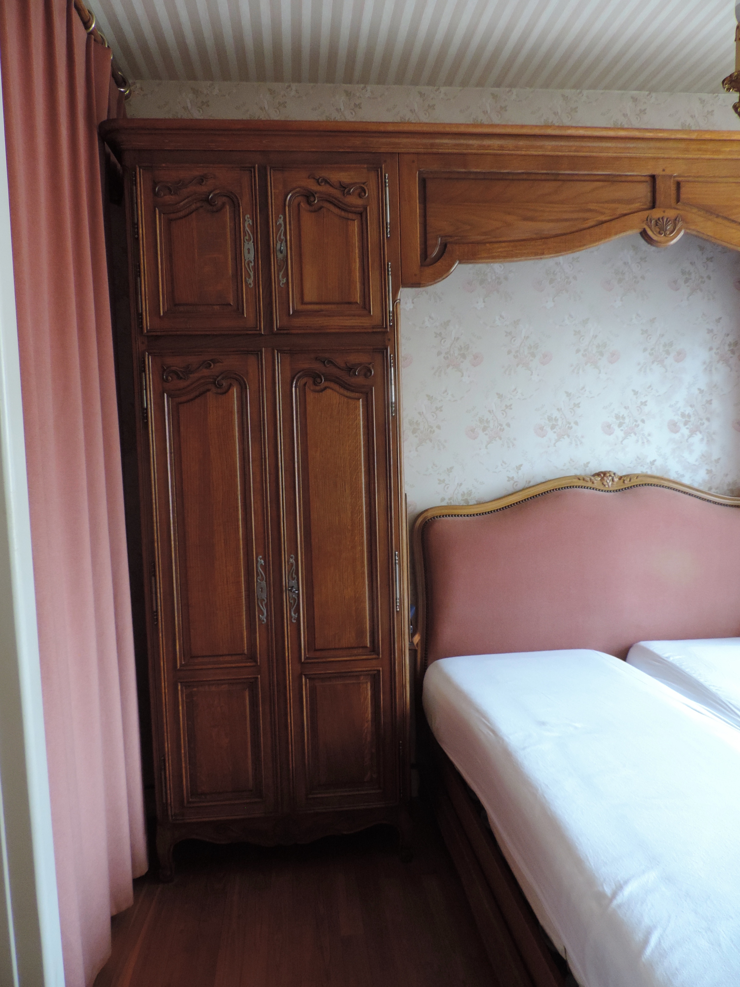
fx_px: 684
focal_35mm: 24
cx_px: 370
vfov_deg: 71.6
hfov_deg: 56.8
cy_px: 494
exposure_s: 1/25
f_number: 3
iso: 400
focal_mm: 4.3
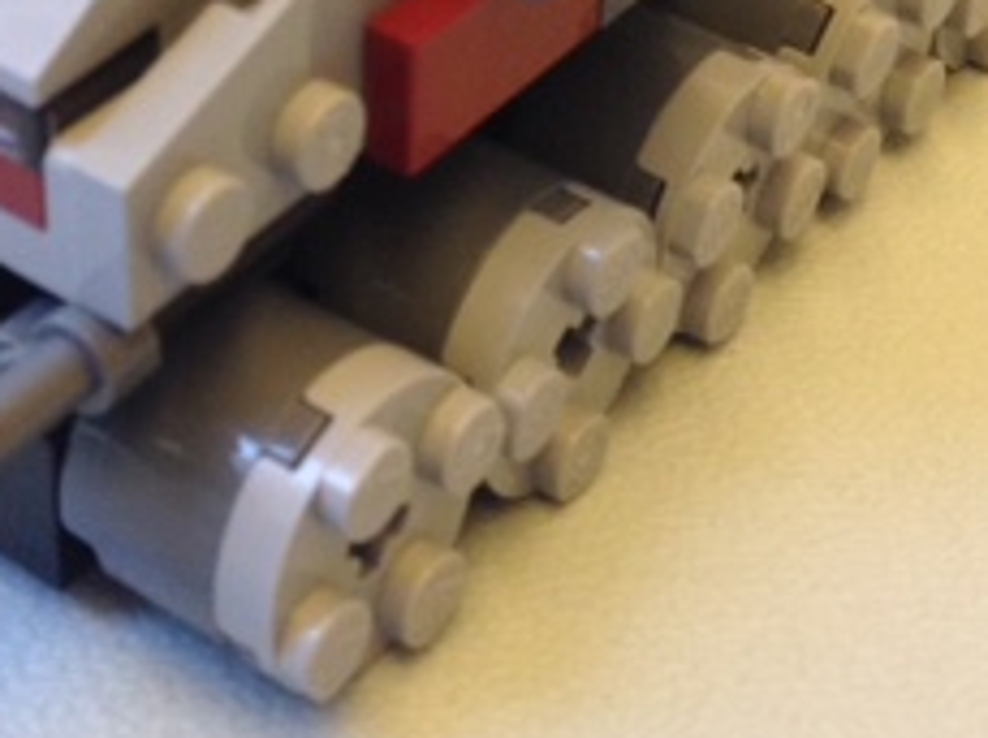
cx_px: 423
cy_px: -95
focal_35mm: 98
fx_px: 2793
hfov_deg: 20.1
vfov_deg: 14.7
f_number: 2.4
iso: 125
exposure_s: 1/20
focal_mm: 4.28
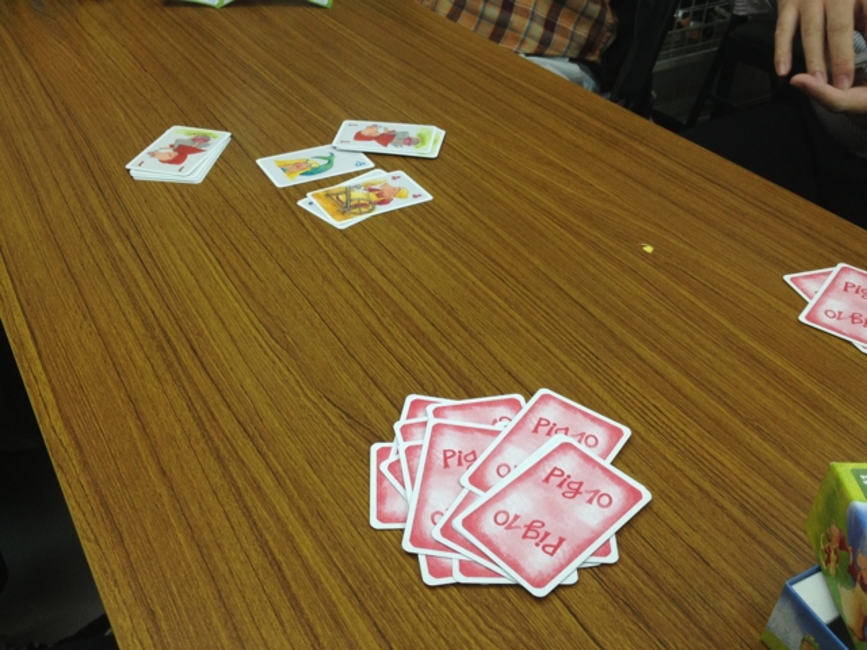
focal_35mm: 35
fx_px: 877
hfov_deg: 52.6
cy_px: 325
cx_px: 434
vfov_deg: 40.7
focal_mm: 4.28
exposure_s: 1/120
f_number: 2.4
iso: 100
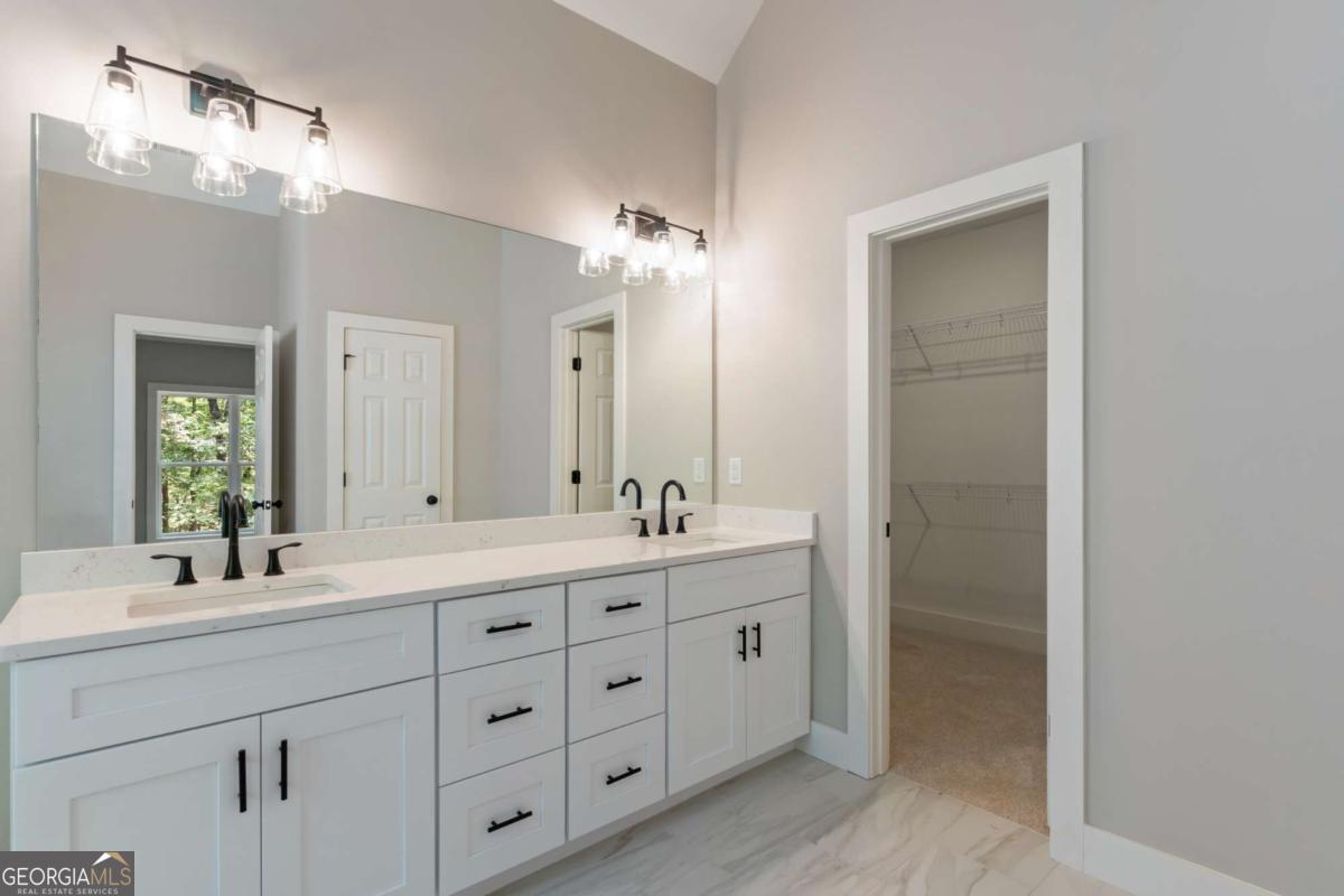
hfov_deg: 95.0
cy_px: 448
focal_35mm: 16
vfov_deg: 72.1
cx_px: 672
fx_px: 616
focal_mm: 11
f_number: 9
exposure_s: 1/8
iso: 200
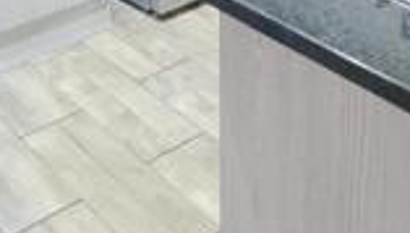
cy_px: -188
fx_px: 784
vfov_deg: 14.7
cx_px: 178
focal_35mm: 72
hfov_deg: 29.3
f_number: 2.2
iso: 800
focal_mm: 1.74
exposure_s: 1/20
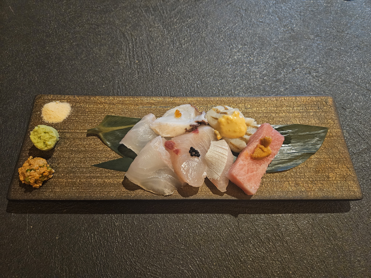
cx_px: 186
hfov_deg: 73.9
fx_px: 247
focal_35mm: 23
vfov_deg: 58.9
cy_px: 139
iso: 640
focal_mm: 5.4
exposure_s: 1/24
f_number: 1.8
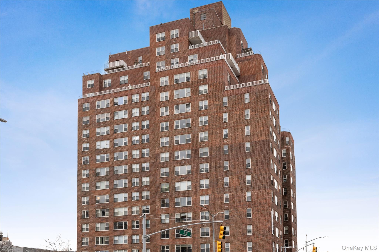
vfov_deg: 33.4
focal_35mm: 40
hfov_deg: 48.5
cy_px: 126
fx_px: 421
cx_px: 190
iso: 320
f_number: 14
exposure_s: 1/30
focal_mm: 40
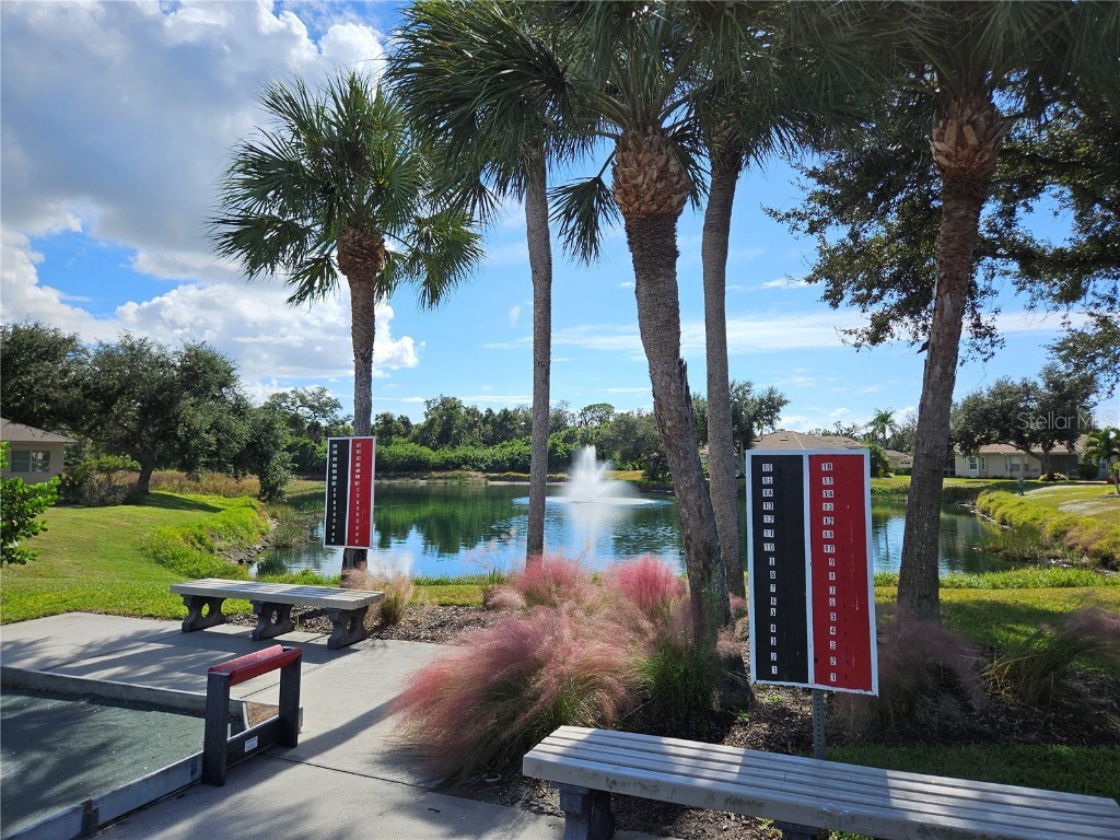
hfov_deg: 73.9
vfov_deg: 58.9
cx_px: 560
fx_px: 744
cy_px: 420
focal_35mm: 23
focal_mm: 5.4
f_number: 1.8
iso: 25
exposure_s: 1/1814
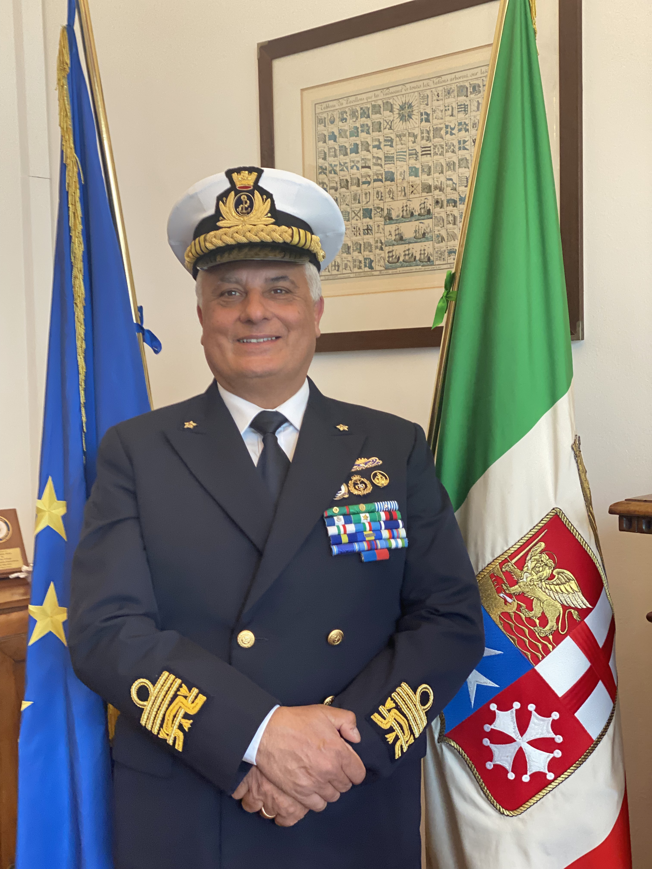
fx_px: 1306
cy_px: 434
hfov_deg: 28.0
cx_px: 326
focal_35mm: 52
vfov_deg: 36.8
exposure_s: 1/50
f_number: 2
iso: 160
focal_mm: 6
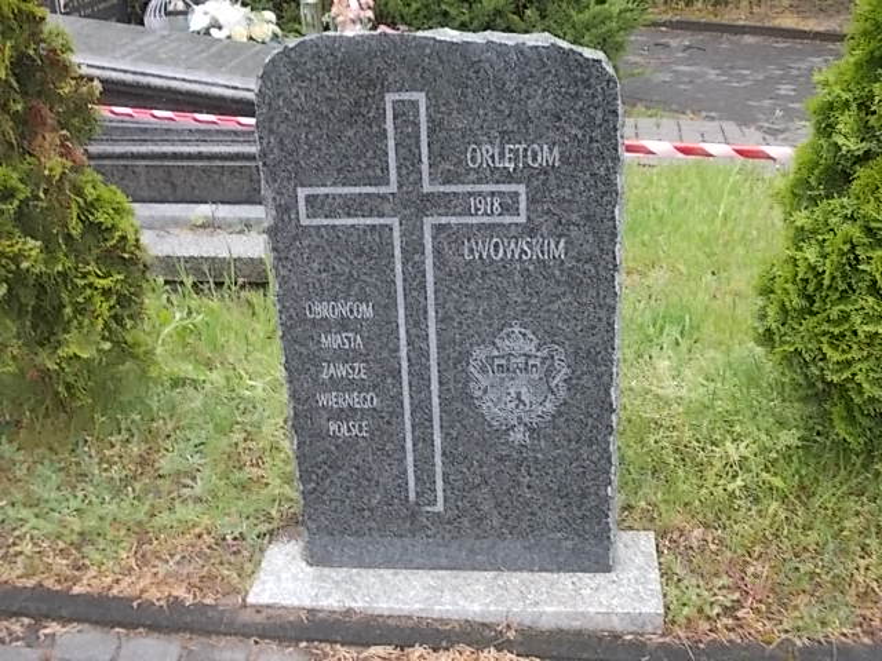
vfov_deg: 33.6
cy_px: 330
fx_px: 1096
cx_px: 441
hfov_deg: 43.9
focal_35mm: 43
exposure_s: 1/40
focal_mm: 6.1
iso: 80
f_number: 3.3
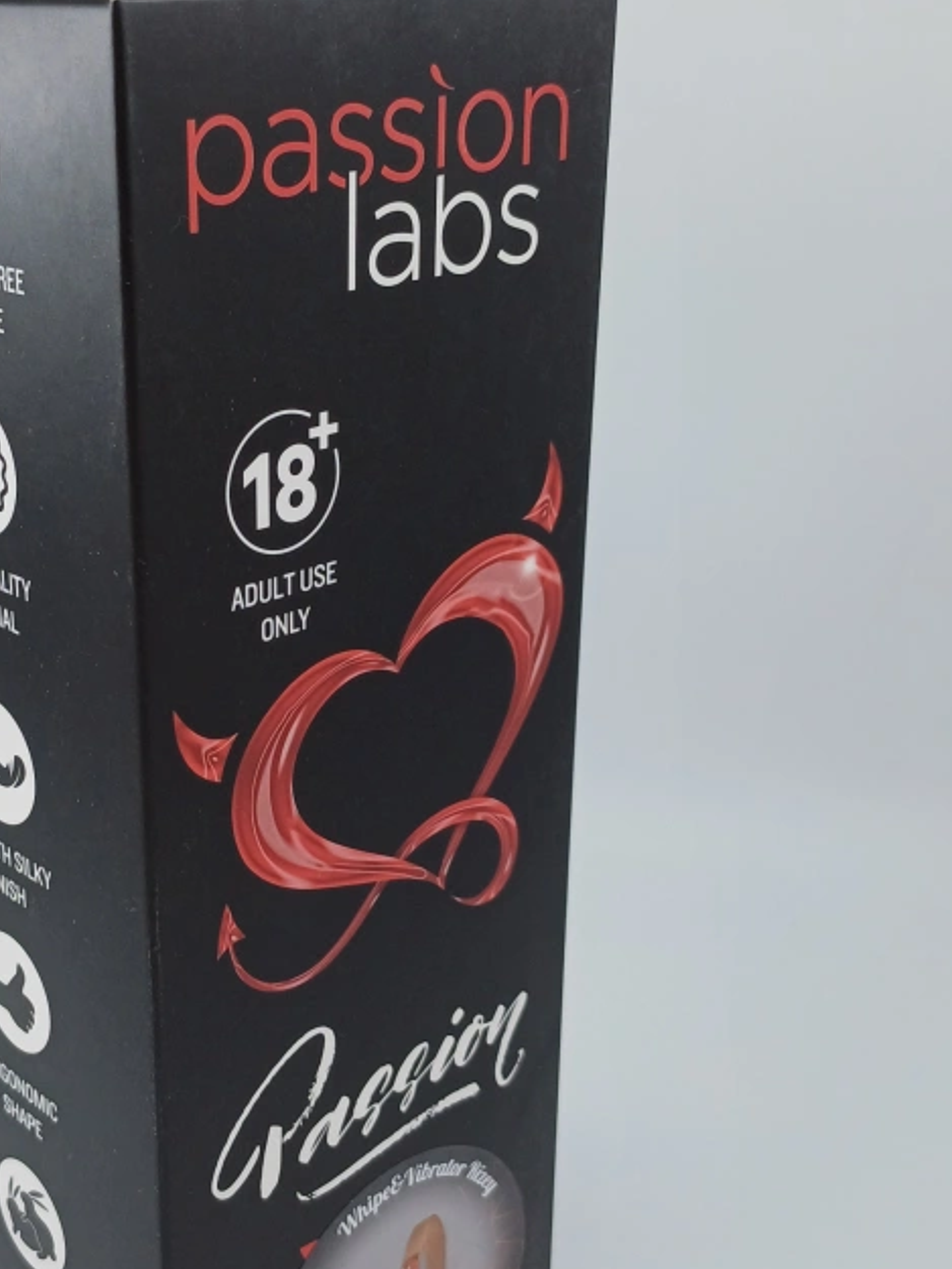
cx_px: 223
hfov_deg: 29.7
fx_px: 1760
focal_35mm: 48
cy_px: 633
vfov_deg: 39.6
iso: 50
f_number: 1.8
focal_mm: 4.65
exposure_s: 1/357
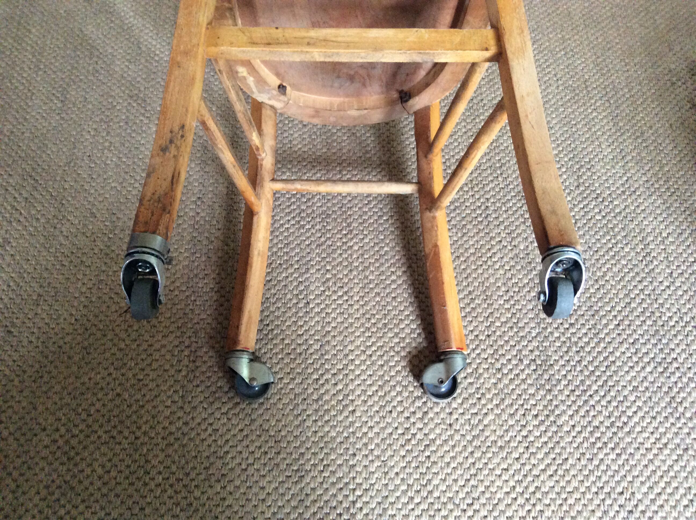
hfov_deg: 56.9
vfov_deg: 44.1
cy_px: 260
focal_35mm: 32
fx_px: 642
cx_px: 348
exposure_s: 1/17
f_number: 2.4
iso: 250
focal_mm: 3.3
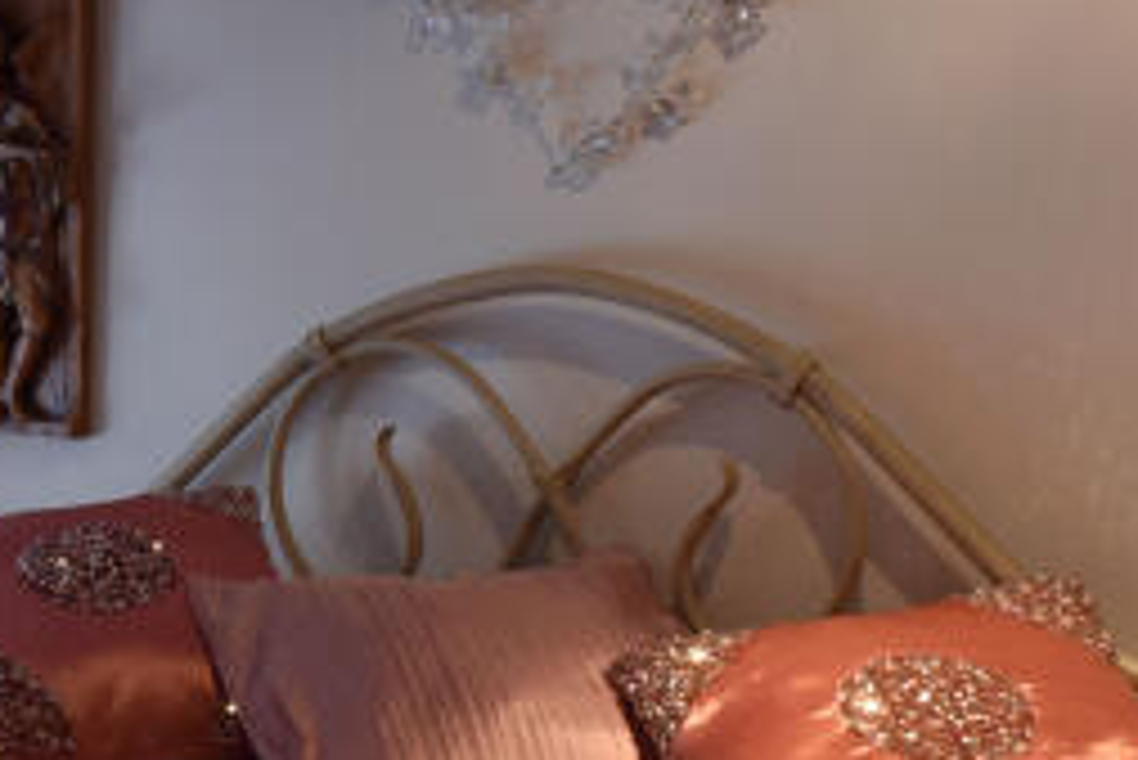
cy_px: 402
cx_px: -175
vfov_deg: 14.1
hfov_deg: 19.9
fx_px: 3068
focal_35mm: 97
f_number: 5.6
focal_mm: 24
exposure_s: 1/40
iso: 640
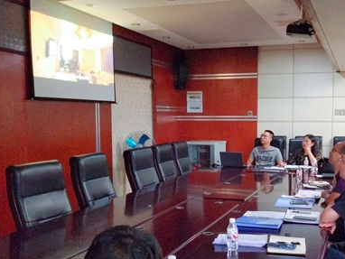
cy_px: 155
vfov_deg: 41.7
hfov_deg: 53.3
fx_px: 339
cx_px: 218
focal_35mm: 34
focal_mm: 3.88
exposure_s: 1/25
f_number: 2
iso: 400
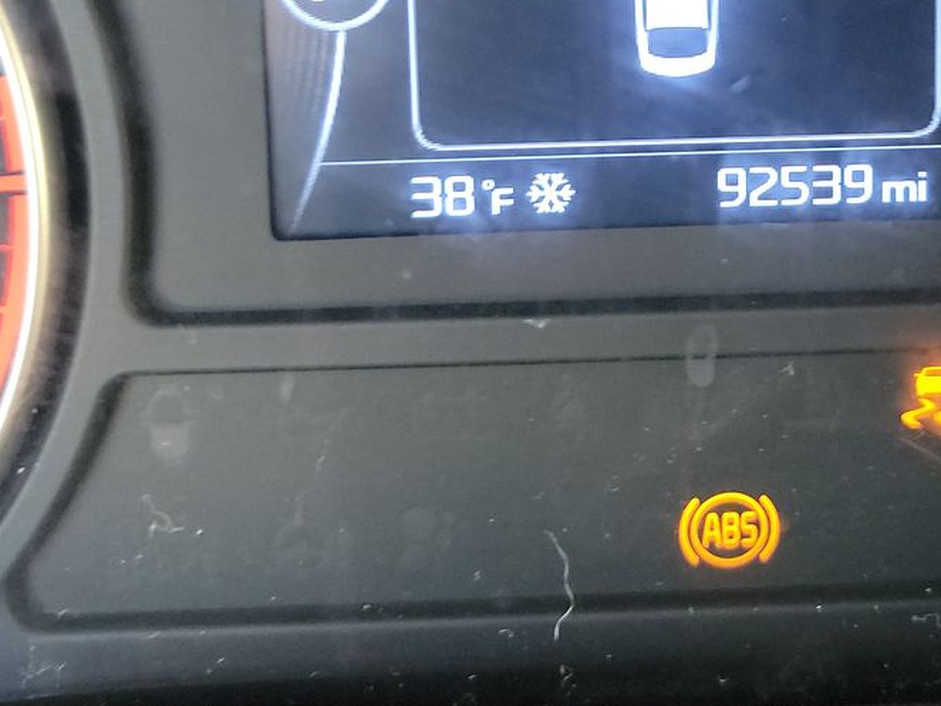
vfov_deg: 24.3
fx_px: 1577
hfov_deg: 32.8
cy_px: 23
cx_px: 657
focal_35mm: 58
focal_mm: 6.7
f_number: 1.8
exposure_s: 1/39
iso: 995
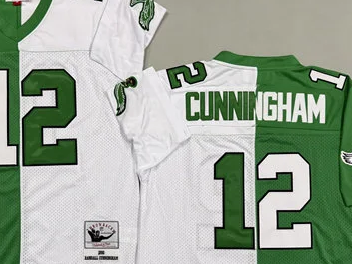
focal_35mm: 41
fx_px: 417
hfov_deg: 45.4
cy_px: 181
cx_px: 130
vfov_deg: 34.7
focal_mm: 6.76
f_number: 1.78
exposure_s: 1/100
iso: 200
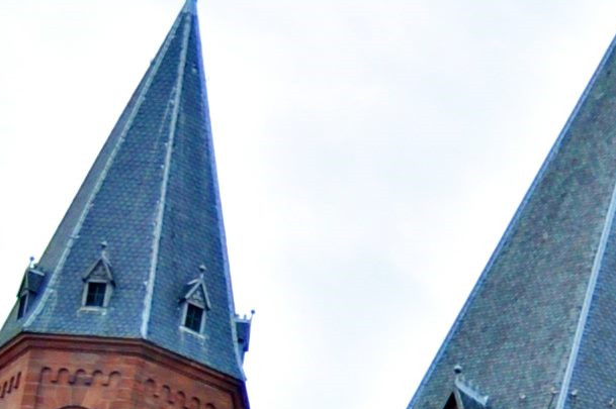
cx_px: 1894
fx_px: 3248
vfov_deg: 6.9
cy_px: 929
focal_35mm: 190
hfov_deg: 8.8
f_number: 6.3
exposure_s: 1/160
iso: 200
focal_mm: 18
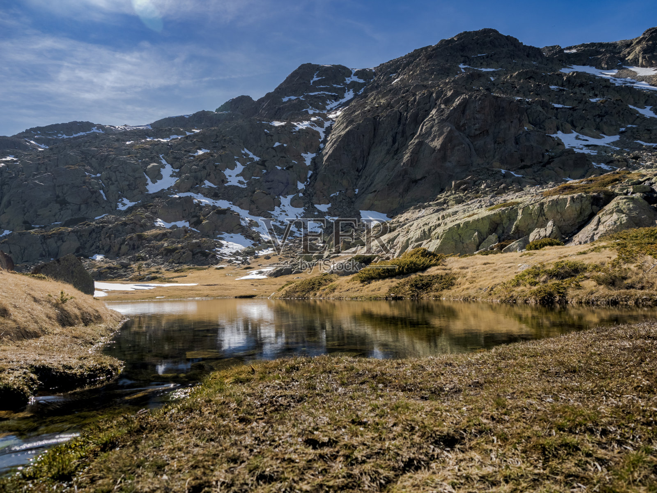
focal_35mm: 24
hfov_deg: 71.6
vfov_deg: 56.8
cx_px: 328
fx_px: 456
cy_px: 246
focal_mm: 12
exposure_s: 1/8000
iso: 1600
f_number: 4.5
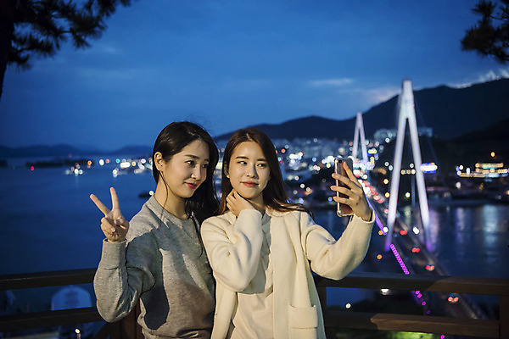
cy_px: 170
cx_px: 254
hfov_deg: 50.7
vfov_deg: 35.1
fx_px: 537
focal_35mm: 38
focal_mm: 38
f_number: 2.8
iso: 1600
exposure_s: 1/40
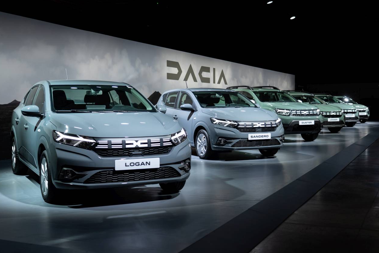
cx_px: 191
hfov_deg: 41.9
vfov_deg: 28.6
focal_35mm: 47
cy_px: 125
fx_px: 495
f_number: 4
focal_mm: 46
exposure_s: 1/100
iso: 400
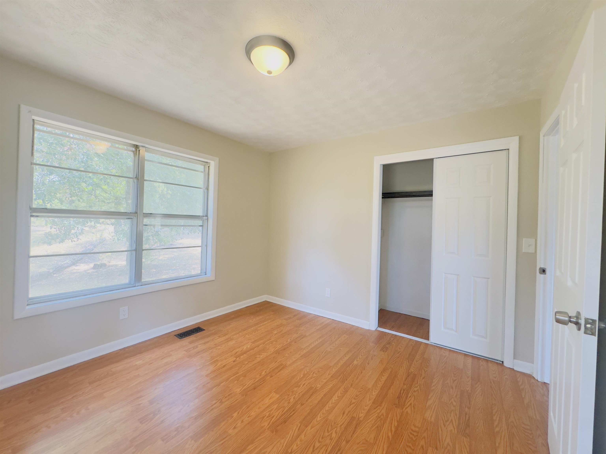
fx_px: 245
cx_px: 303
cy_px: 227
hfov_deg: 102.1
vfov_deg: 85.7
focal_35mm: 14
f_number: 2.2
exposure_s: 1/120
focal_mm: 2.22
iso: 250
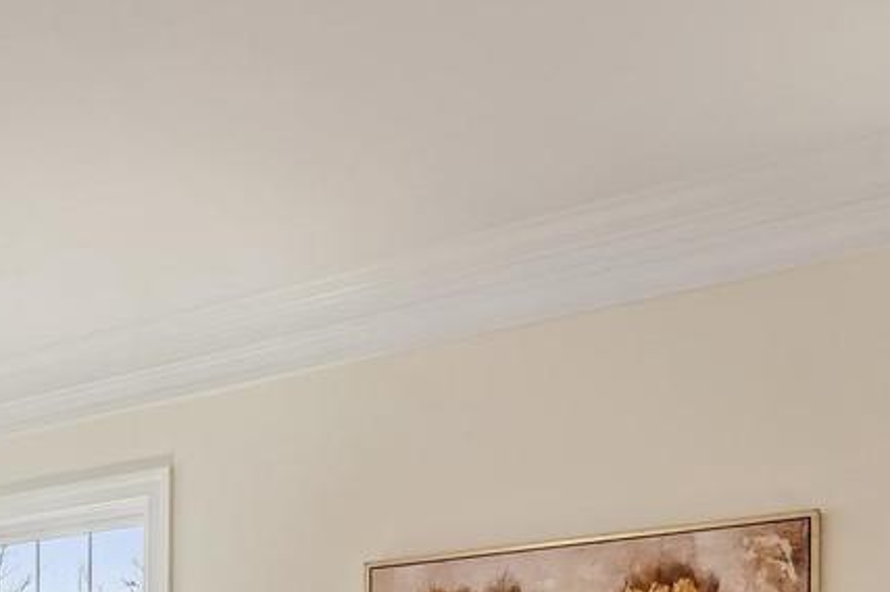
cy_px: 832
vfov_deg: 21.3
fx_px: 1376
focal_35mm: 56
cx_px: -56
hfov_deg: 32.2
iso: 500
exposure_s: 1/20
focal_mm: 11
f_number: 8
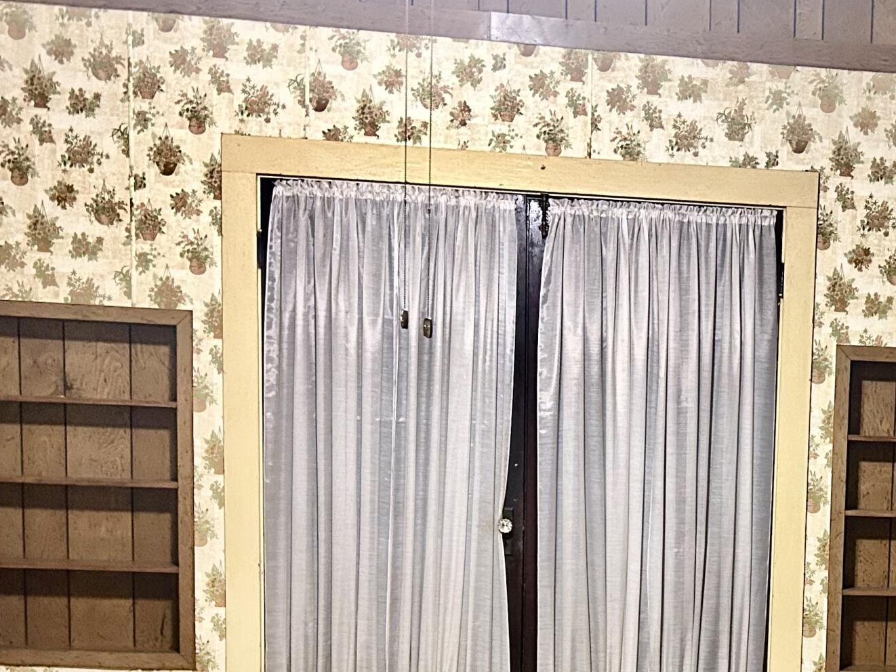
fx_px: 1527
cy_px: 617
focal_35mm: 59
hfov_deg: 31.4
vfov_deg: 24.1
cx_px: 784
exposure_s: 1/40
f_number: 1.5
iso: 500
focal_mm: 5.7
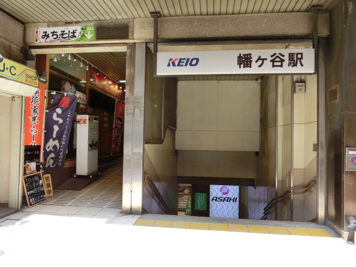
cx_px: 178
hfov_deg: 69.4
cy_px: 134
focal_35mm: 25
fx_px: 257
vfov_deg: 54.9
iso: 80
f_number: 3.5
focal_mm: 4.5
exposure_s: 1/125
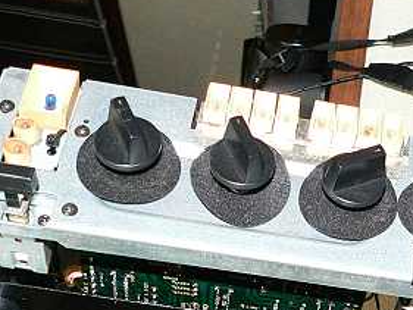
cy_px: 238
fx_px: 979
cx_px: 469
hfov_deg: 22.3
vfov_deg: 17.9
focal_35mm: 82
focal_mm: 6
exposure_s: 1/60
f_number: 2.8
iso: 400
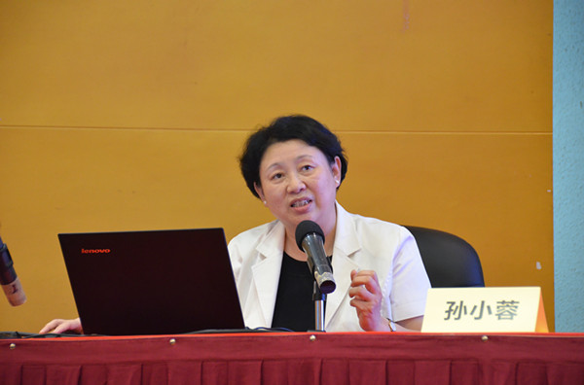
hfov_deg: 12.3
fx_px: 2717
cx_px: 292
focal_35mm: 168
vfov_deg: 8.1
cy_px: 192
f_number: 5.3
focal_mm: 112
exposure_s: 1/30
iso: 2500
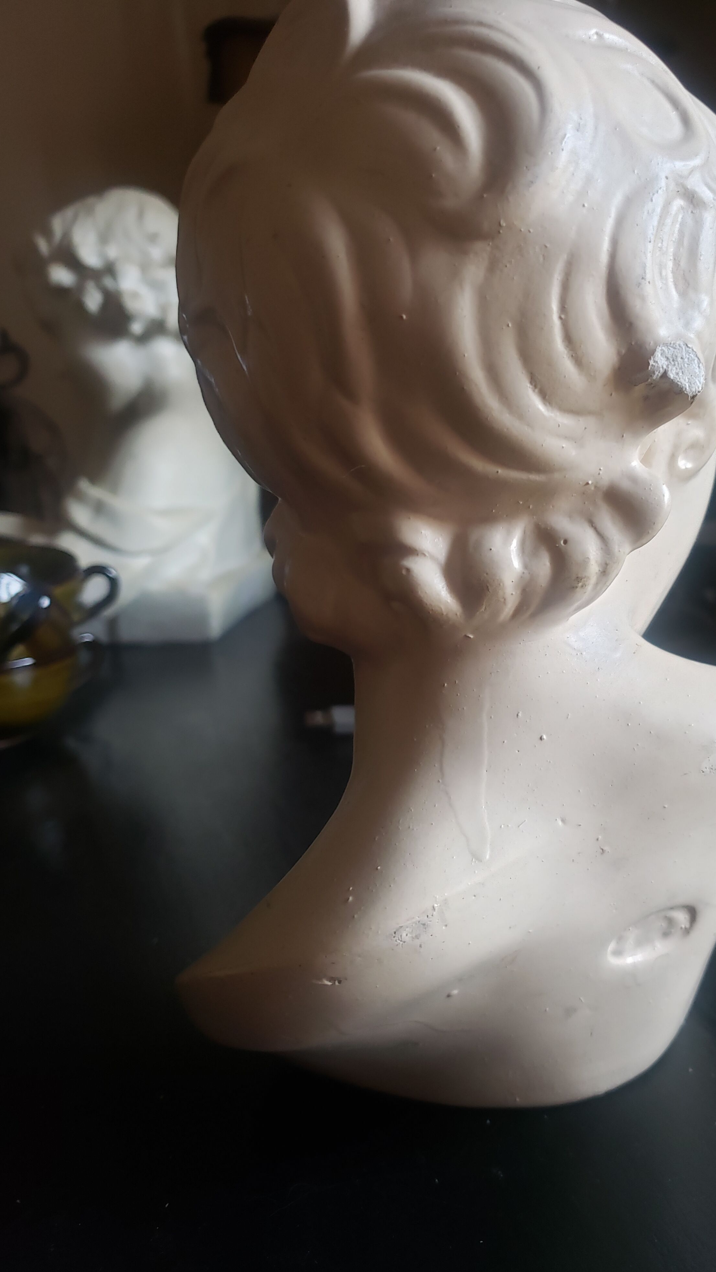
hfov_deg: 39.6
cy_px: 641
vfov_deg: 66.1
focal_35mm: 29
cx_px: 484
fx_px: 979
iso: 200
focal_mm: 4.3
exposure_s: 1/50
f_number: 1.5
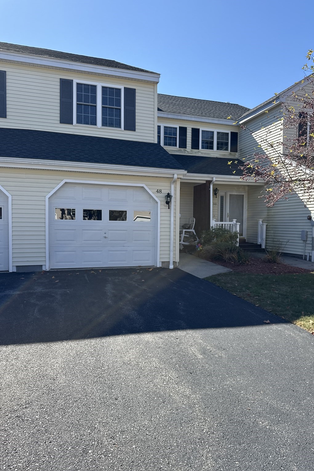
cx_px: 167
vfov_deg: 71.5
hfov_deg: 51.2
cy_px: 236
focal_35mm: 25
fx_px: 327
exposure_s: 1/2299
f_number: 1.78
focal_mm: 6.76
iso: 80
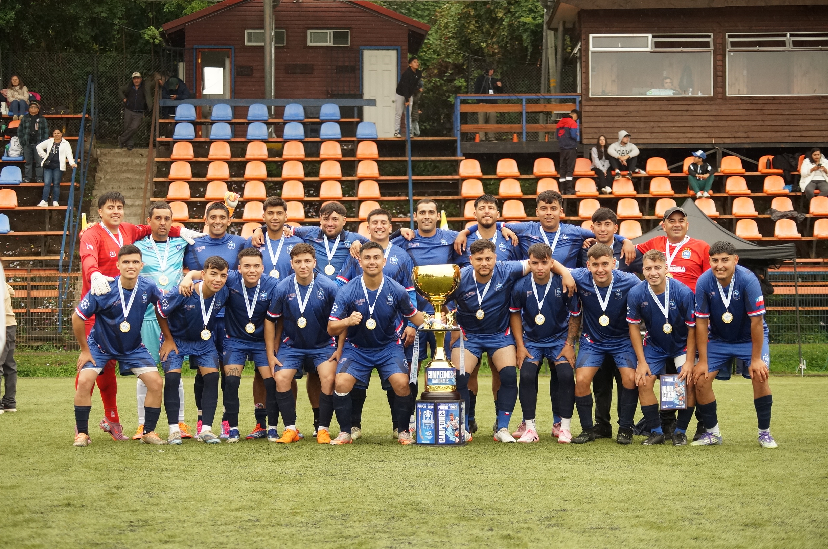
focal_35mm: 105
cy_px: 274
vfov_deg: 13.0
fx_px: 2411
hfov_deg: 19.5
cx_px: 414
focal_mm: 70
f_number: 5.6
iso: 800
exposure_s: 1/400
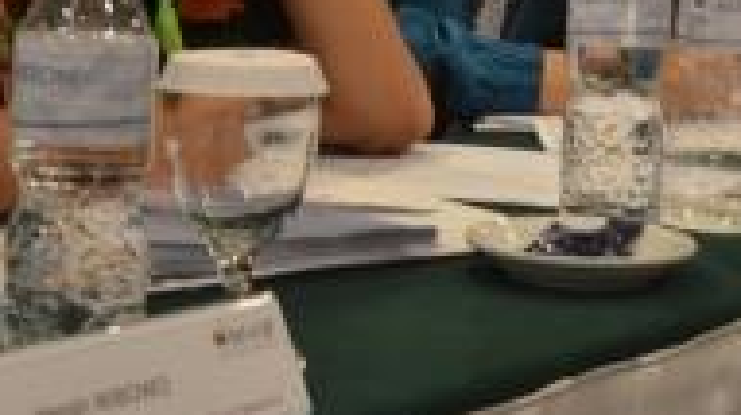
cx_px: 493
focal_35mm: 129
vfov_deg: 9.2
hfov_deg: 16.6
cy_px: -126
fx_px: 2537
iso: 900
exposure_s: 1/15
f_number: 5
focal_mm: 35
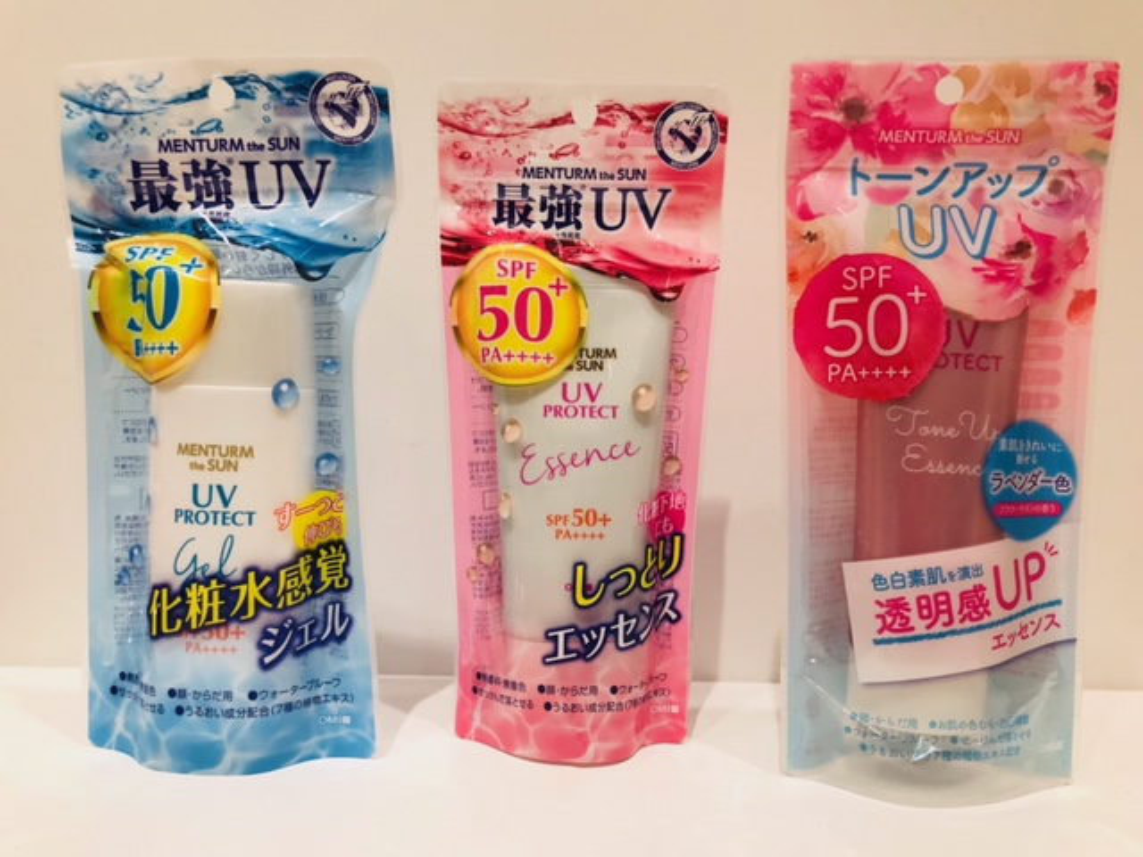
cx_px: 572
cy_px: 428
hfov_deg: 63.4
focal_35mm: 28
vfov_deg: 49.7
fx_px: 925
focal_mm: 3.99
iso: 20
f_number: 1.8
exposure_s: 1/120
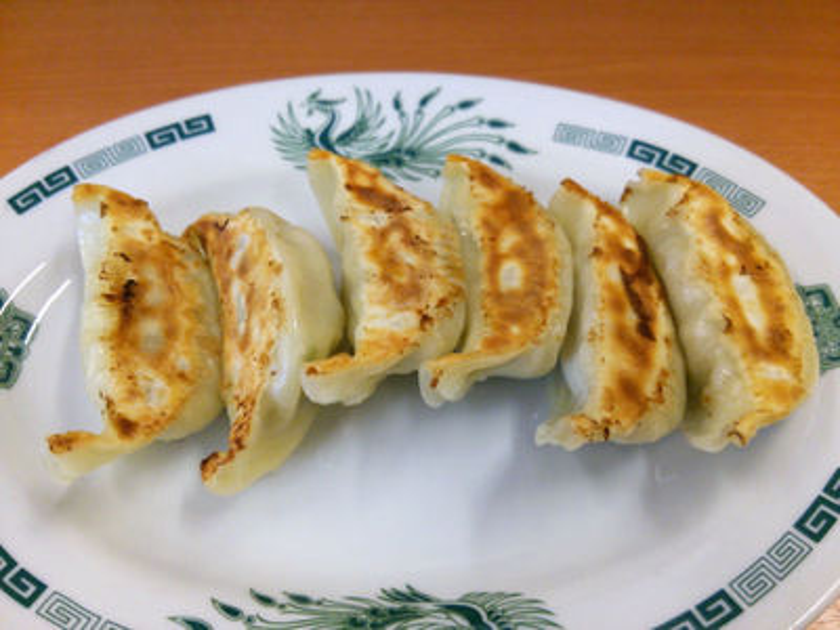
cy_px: 315
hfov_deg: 60.0
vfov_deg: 46.8
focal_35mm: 30
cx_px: 420
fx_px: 728
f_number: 1.94
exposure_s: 1/100
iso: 125
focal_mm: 4.06
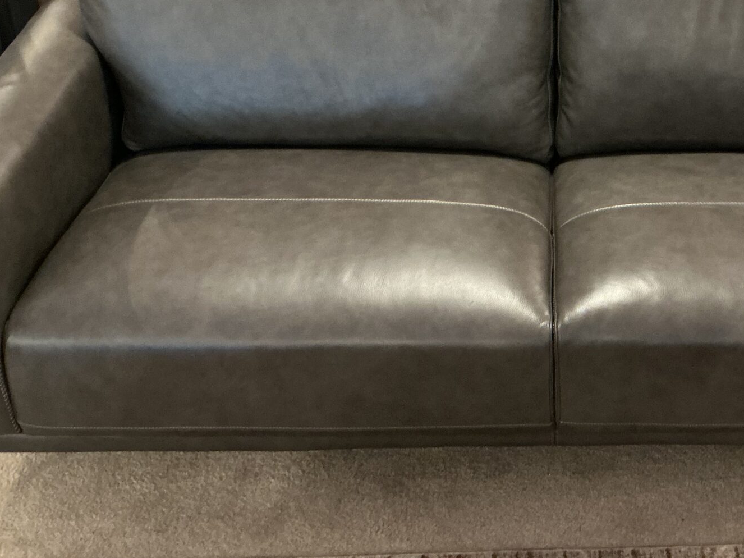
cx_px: 589
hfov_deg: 33.4
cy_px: 131
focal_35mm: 56
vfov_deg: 25.7
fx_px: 1203
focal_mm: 3
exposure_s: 1/30
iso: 320
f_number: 1.8
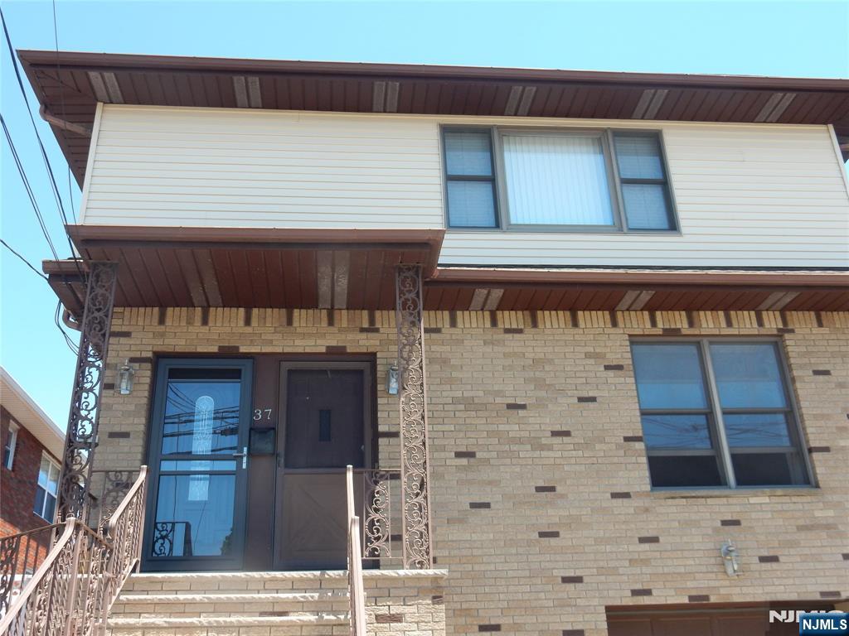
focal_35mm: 36
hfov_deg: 51.4
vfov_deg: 39.7
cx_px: 424
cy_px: 318
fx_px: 883
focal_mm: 6.4
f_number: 4
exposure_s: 1/250
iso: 125
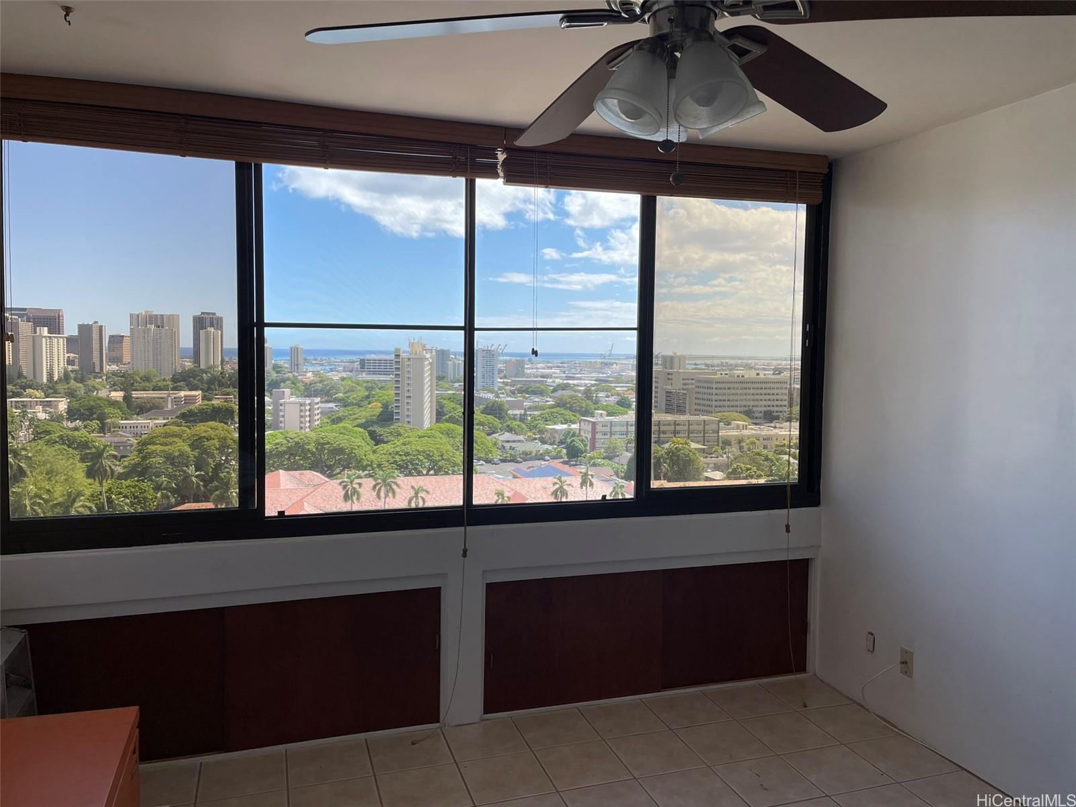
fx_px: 808
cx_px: 538
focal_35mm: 26
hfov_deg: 67.3
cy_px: 404
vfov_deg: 53.1
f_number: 1.6
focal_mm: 4.2
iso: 32
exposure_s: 1/1261
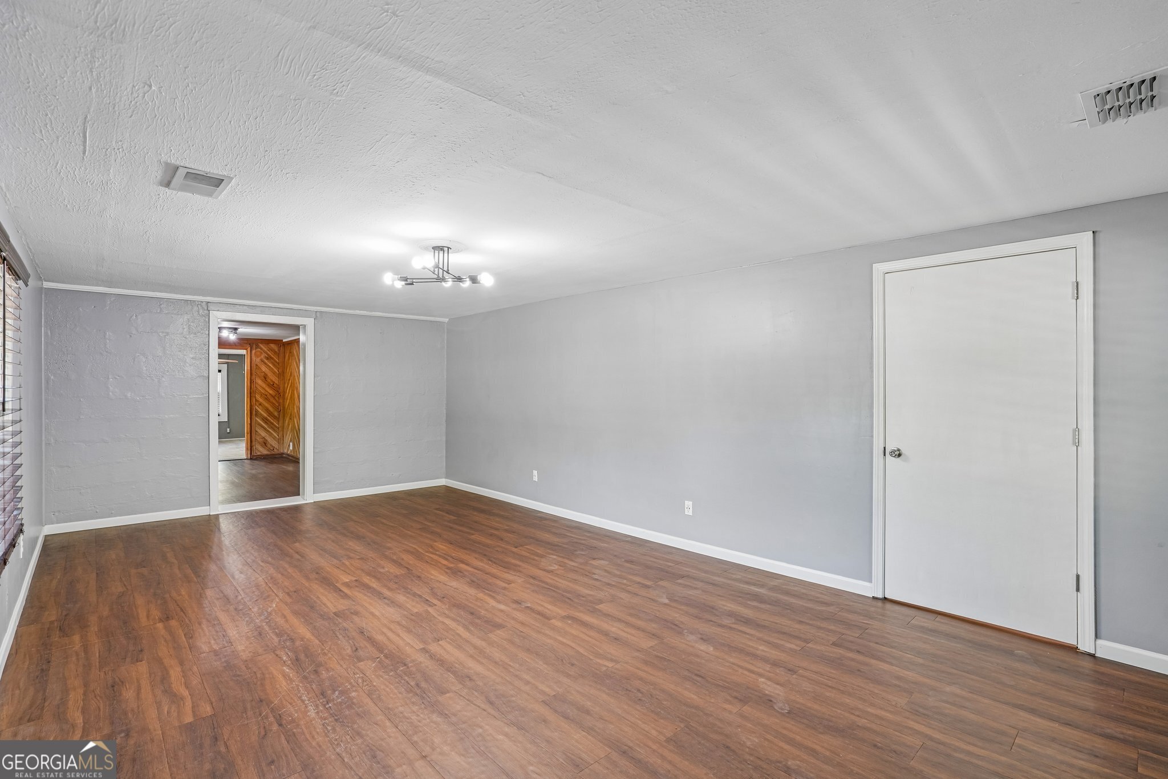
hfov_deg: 96.7
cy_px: 390
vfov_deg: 73.7
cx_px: 584
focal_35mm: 16
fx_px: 519
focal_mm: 16
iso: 400
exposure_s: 1/8
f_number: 8
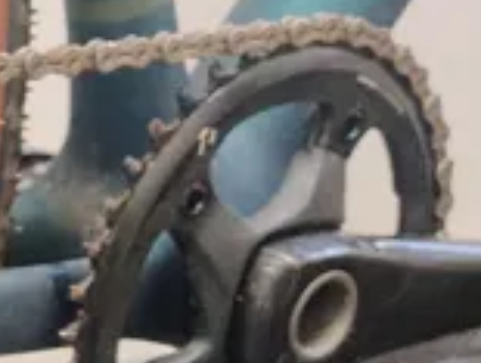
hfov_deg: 12.5
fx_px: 1936
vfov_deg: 10.6
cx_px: -475
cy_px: 416
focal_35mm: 139
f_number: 1.65
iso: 1000
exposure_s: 1/50
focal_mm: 4.75
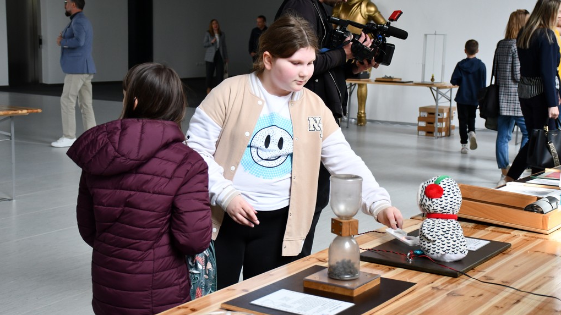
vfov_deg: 20.0
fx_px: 892
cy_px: 143
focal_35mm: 60
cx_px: 280
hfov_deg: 34.9
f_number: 4.2
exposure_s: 1/250
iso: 800
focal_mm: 38
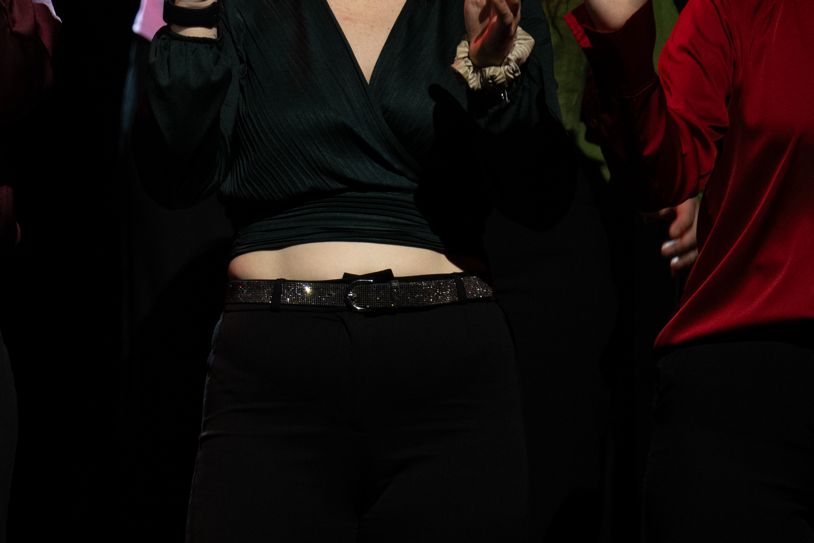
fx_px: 12323
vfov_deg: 2.5
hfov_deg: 3.8
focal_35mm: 545
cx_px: -126
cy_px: -222
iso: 1000
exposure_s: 1/500
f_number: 3.2
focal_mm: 190
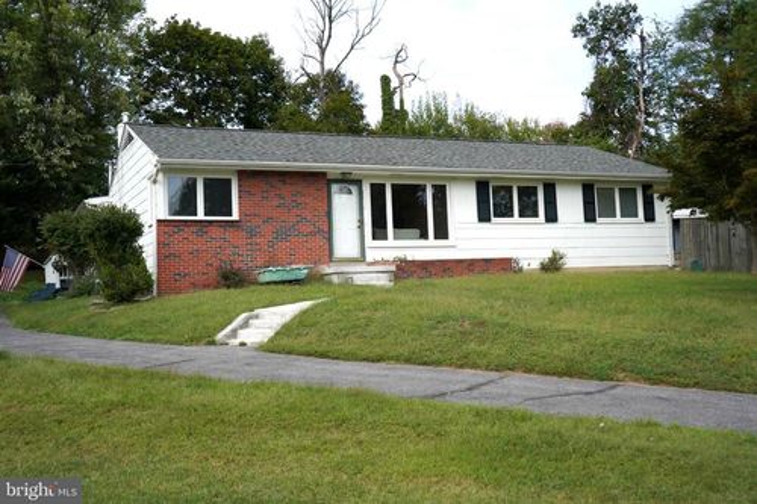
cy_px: 252
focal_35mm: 40
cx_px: 378
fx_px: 841
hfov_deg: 48.5
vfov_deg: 33.4
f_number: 4.5
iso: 100
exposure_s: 1/320
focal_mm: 40
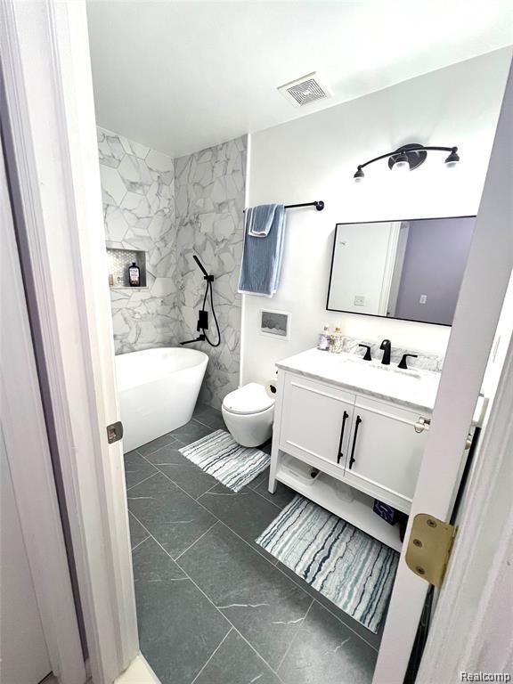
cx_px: 256
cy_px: 342
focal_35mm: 13
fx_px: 257
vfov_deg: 106.2
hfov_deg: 89.9
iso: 250
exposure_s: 1/120
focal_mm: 1.57
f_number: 1.8
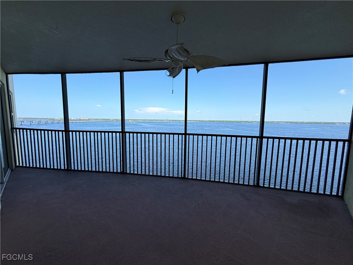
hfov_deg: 102.1
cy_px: 132
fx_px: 143
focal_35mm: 14
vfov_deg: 85.7
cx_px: 176
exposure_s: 1/830
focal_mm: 2.22
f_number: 2.2
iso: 50
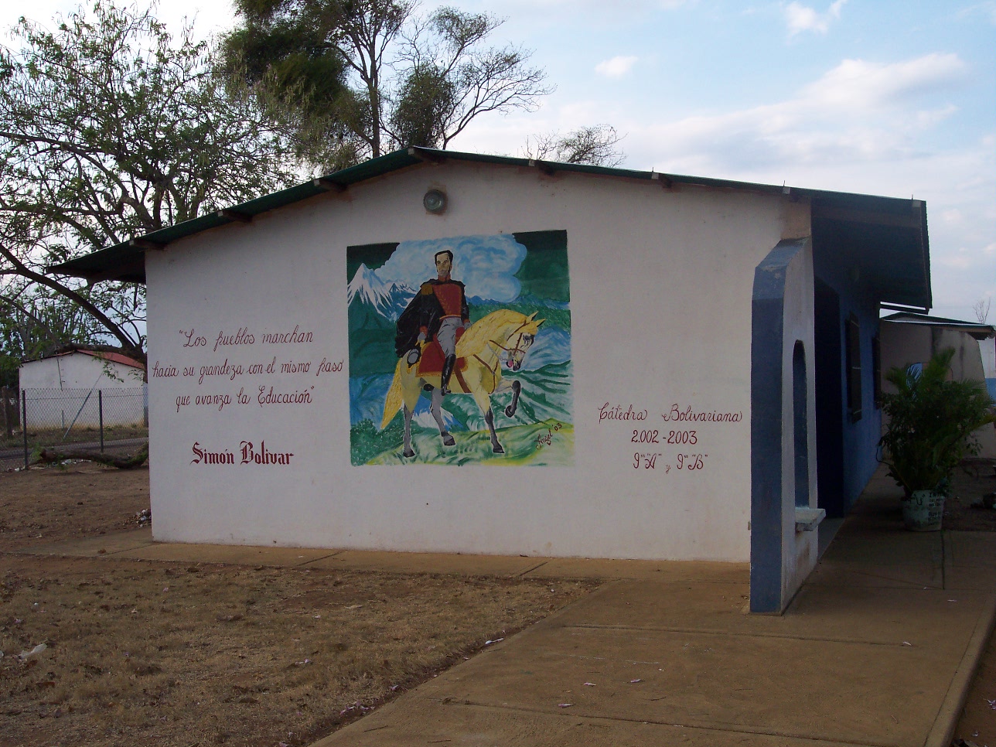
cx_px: 498
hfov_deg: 49.0
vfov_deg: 37.7
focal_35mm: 38
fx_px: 1093
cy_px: 374
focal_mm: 8
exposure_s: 1/350
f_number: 4.8
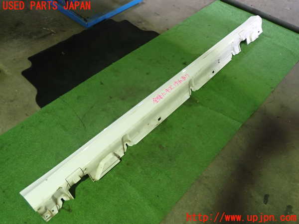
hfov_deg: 60.0
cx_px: 150
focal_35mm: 30
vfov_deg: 46.8
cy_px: 112
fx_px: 259
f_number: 2.3
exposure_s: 1/30
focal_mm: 5.4
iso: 400
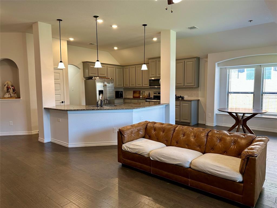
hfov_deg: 71.6
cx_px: 138
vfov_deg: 56.8
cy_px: 104
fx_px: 192
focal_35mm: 24
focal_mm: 6.86
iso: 125
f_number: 1.78
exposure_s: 1/60
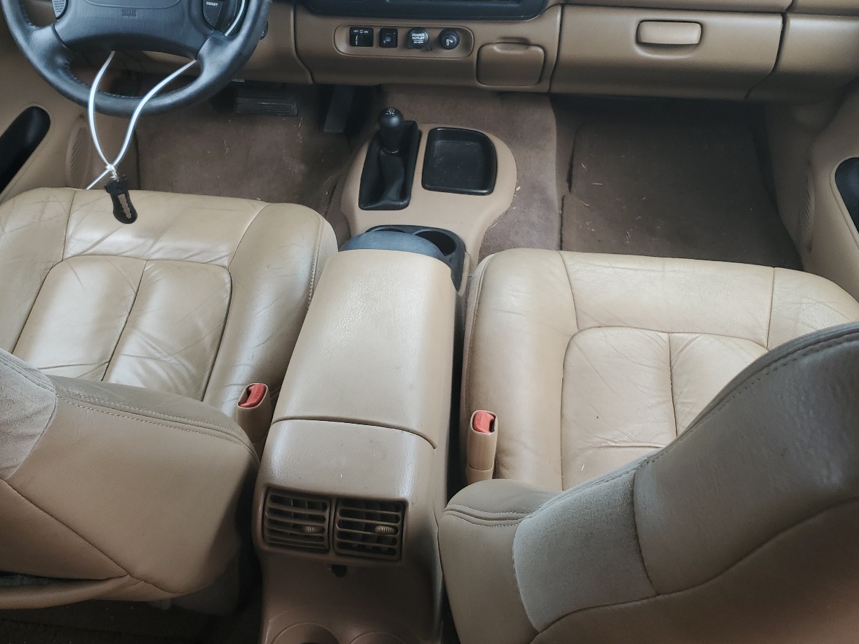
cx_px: 391
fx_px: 844
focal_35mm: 34
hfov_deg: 53.9
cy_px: 232
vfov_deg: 41.4
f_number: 1.5
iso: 50
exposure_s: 1/200
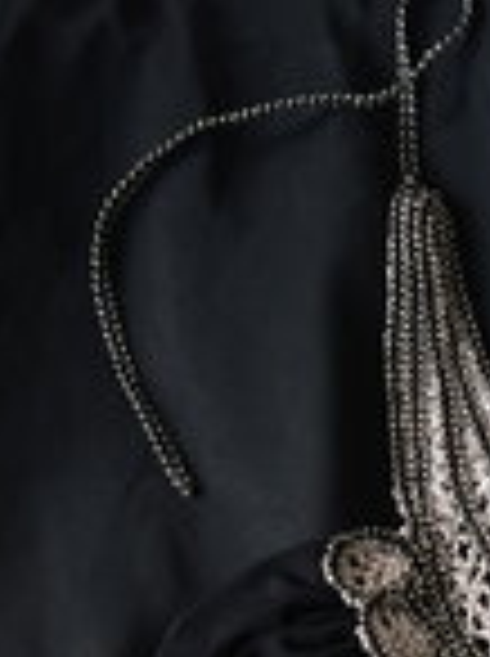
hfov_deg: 15.0
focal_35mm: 95
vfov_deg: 17.5
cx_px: 593
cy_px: 1118
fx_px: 1798
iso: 50
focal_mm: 5.7
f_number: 1.5
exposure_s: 1/121
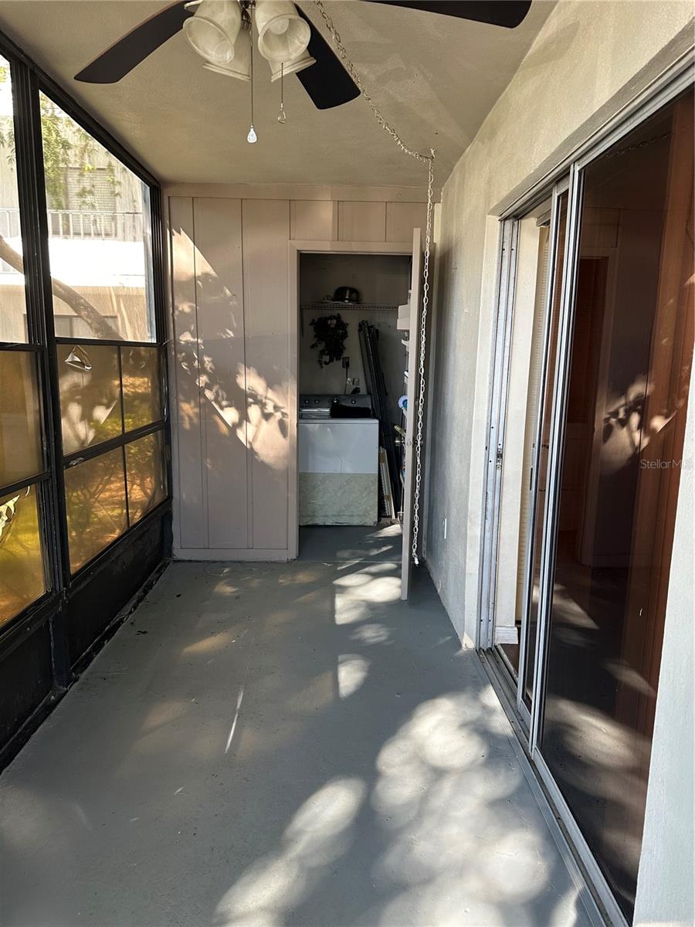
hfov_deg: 56.8
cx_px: 348
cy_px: 464
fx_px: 642
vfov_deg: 71.6
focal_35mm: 24
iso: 200
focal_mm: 6.86
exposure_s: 1/121
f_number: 1.78
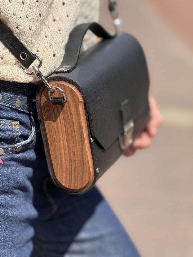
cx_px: 96
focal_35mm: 120
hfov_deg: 12.3
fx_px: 892
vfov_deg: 16.4
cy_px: 128
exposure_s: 1/963
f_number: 2.8
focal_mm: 15.66
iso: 50
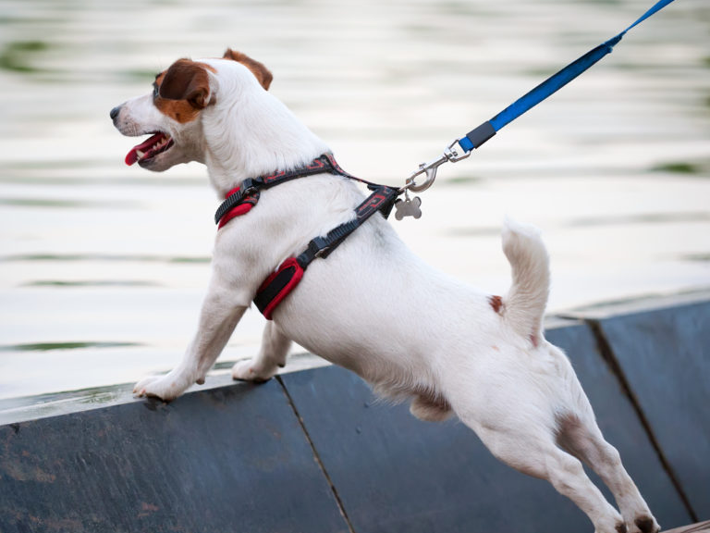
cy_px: 299
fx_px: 3548
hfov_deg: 11.4
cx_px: 311
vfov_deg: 8.6
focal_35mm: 173
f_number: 2.8
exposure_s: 1/400
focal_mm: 135
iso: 1600
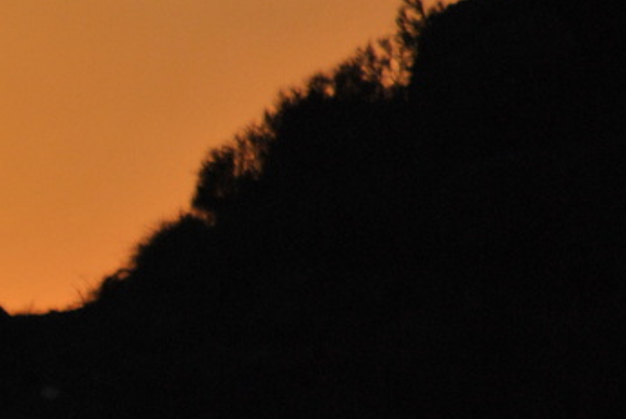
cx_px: -532
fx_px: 21224
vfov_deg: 1.1
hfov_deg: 1.7
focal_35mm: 1219
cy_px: 329
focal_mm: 200
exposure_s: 1/4000
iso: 200
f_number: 5.6
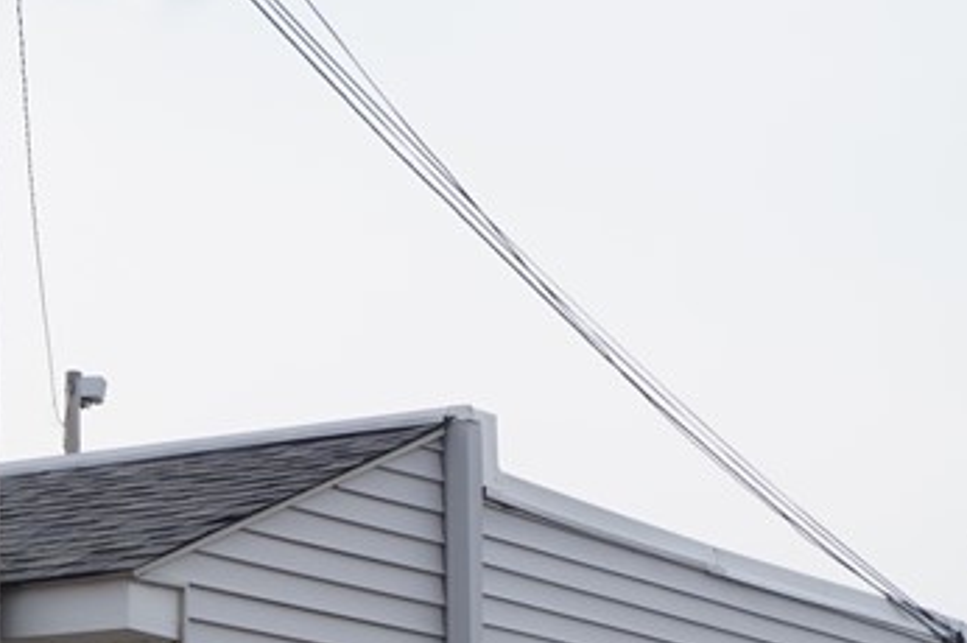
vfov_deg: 11.6
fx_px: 3032
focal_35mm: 113
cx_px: 27
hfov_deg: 17.7
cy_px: 955
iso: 100
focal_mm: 24
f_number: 14
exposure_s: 1/100
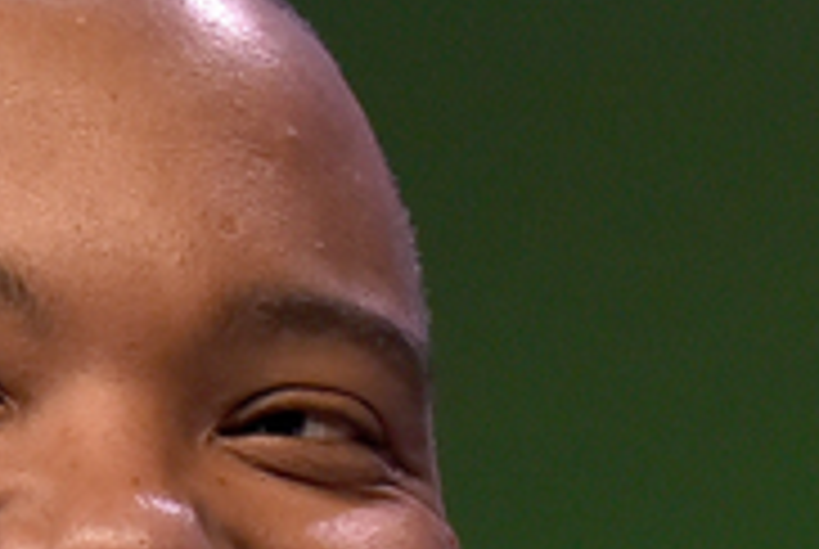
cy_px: 1908
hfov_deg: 3.7
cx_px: 356
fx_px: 12601
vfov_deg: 2.5
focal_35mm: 553
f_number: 4
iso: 800
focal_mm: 70
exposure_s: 1/200
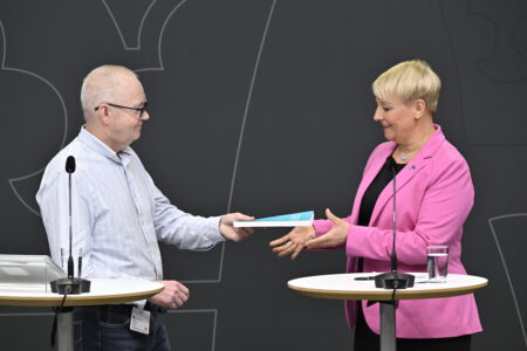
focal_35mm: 135
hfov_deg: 15.2
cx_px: 264
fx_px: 1976
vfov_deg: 10.2
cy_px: 176
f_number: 4
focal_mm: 135
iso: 1000
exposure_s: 1/250
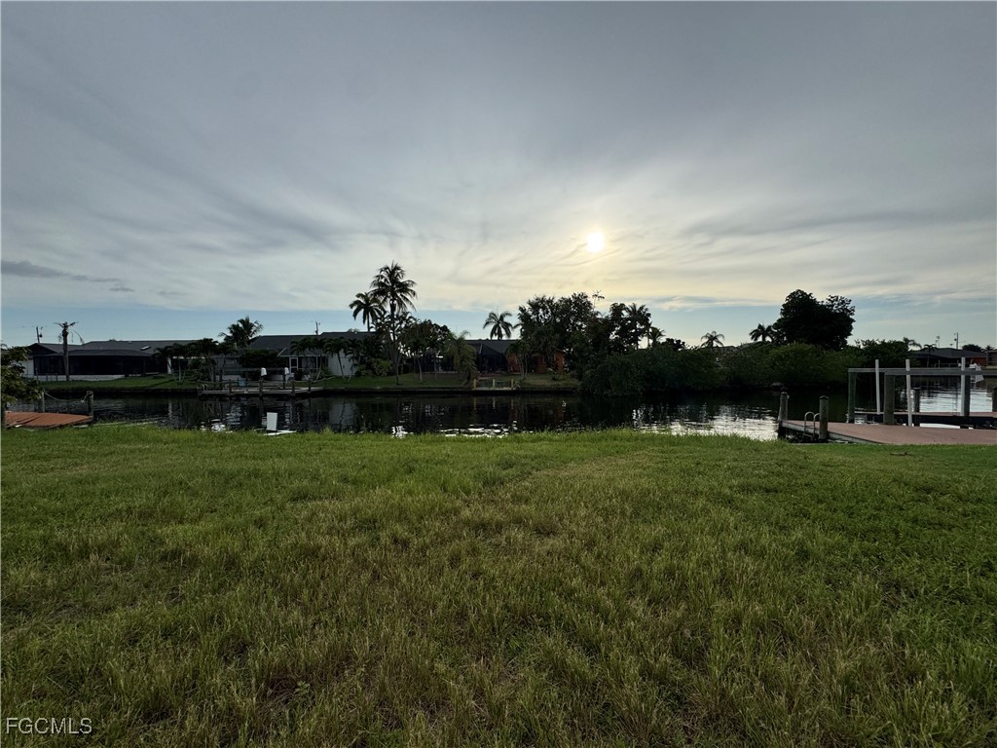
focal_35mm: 14
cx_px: 498
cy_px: 374
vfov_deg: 85.7
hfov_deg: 102.1
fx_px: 403
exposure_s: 1/2494
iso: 50
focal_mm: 2.22
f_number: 2.2
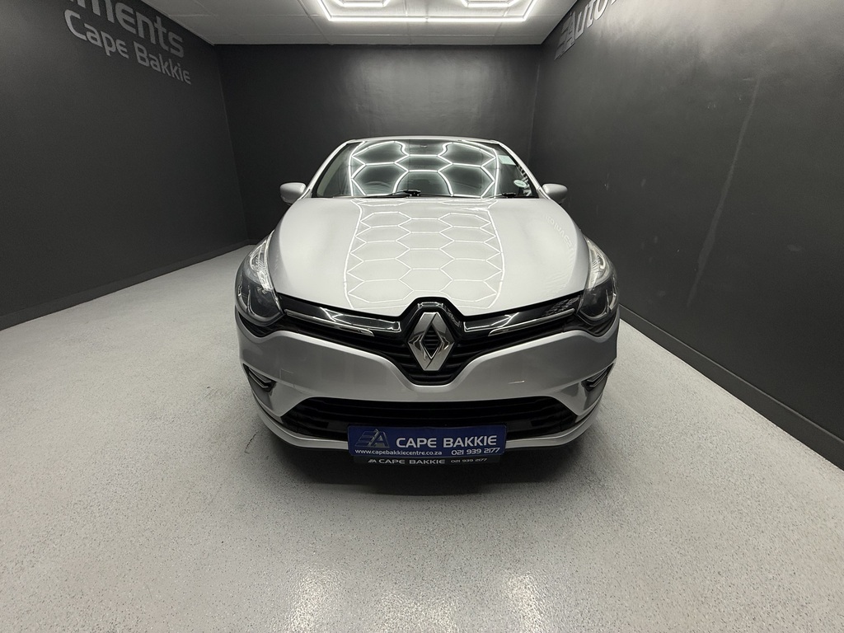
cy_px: 316
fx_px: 341
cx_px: 422
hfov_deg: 102.1
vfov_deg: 85.7
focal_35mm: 14
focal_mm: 2.22
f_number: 2.2
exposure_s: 1/100
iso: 64
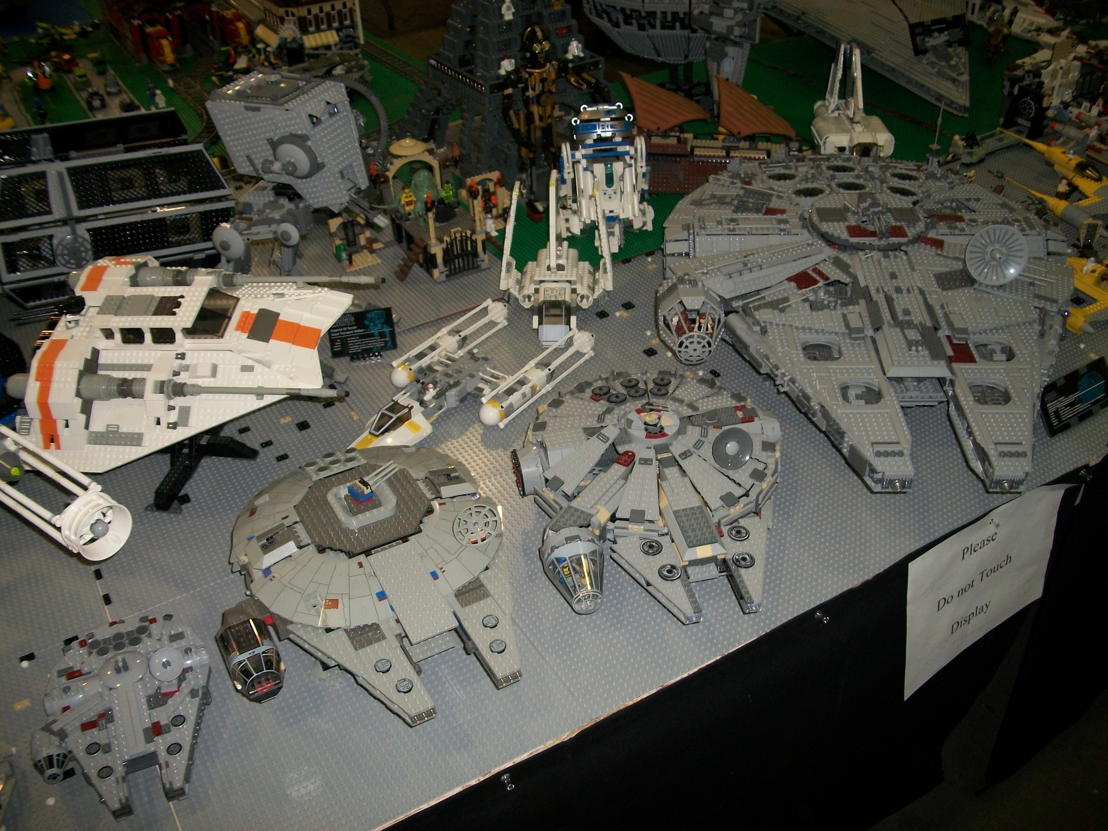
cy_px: 416
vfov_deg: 44.2
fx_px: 1024
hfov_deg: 56.8
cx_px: 554
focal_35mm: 32
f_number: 2.9
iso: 80
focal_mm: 5.7
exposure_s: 1/30
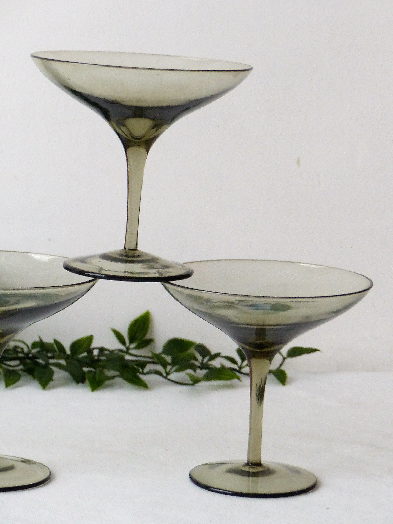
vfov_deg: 14.3
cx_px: 196
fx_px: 2089
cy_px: 262
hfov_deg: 10.7
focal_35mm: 138
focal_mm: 22.6
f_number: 2.8
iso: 320
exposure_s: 1/80
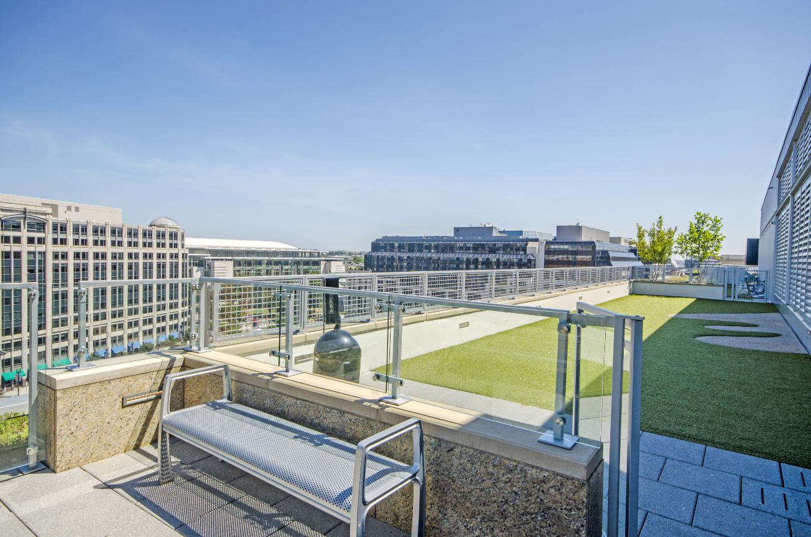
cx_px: 406
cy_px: 268
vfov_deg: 59.3
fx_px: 472
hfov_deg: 81.3
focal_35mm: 21
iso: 200
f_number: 11
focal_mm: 14
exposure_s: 1/250
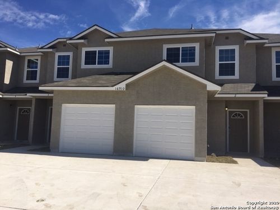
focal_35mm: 29
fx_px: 235
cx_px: 140
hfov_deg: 61.7
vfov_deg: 48.2
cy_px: 105
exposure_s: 1/3205
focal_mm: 4.15
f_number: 2.2
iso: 25
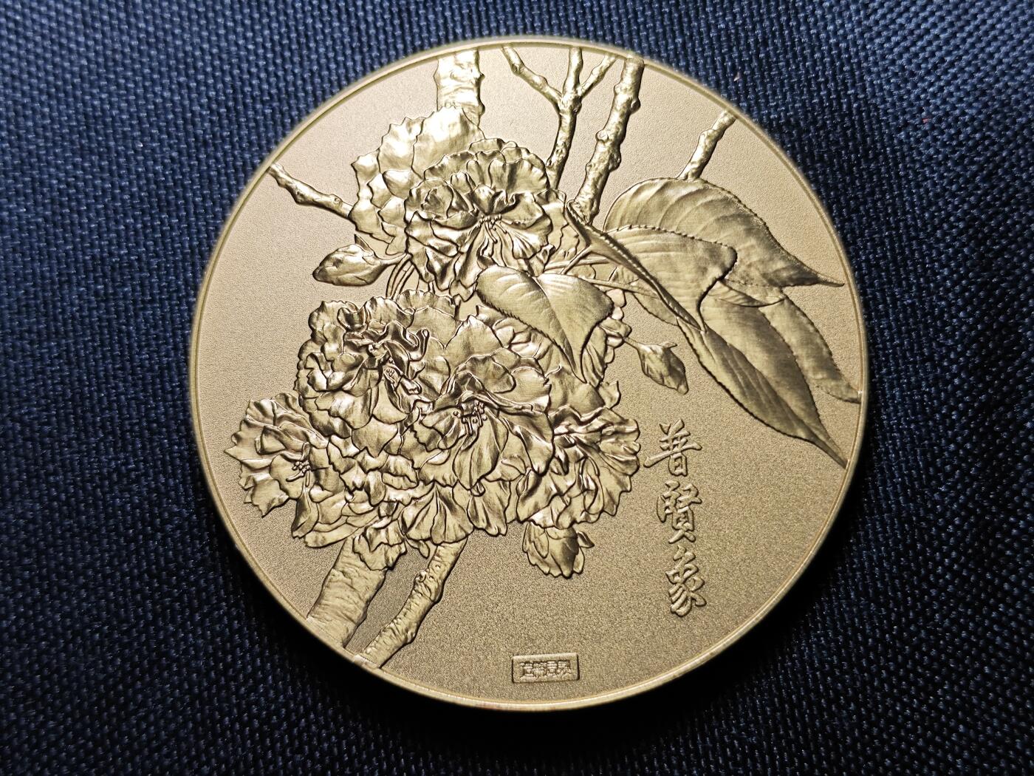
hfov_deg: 38.9
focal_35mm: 49
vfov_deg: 29.7
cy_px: 388
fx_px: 1464
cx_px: 517
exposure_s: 1/100
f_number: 1.6
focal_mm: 5.84
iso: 50
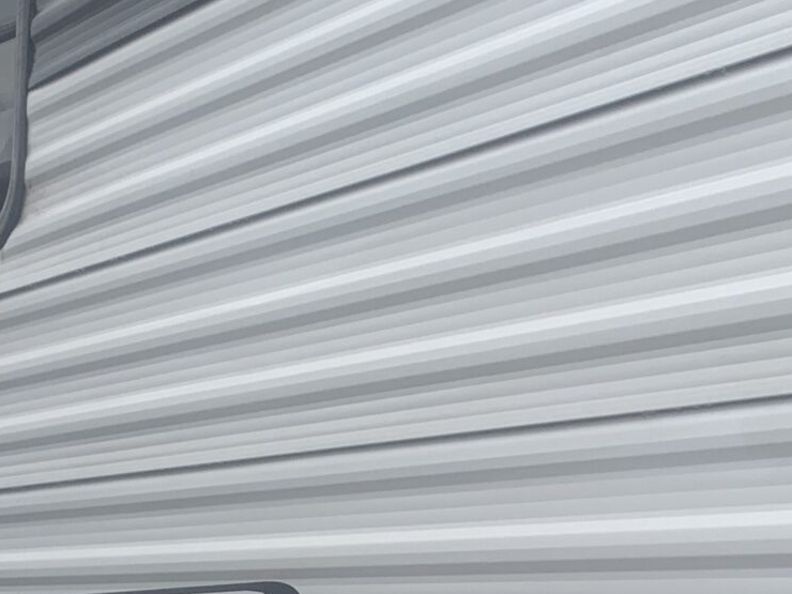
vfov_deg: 16.1
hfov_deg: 21.8
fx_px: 2059
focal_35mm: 90
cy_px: 593
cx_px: 384
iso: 25
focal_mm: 4.25
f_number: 1.8
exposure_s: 1/490
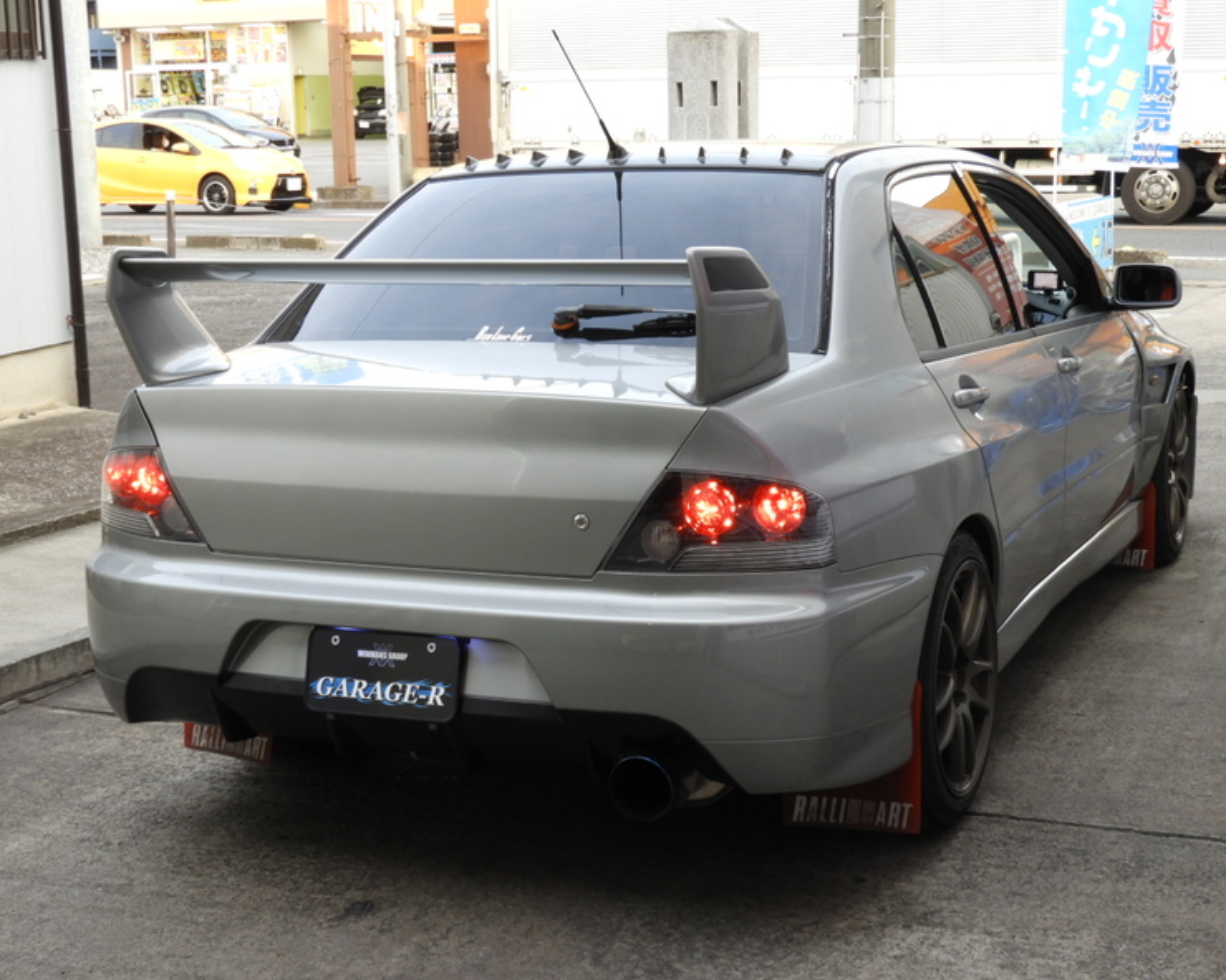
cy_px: 492
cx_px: 605
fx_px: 2105
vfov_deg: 26.2
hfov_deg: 32.5
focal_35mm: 58
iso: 200
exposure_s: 1/30
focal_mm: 9.9
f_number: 4
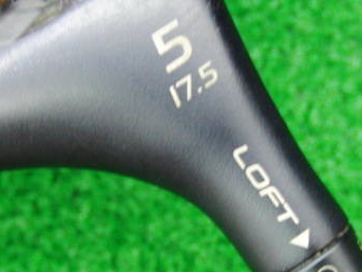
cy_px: 178
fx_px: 721
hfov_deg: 28.0
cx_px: 232
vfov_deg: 21.2
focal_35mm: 69
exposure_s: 1/15
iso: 400
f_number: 3.6
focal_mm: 6.42
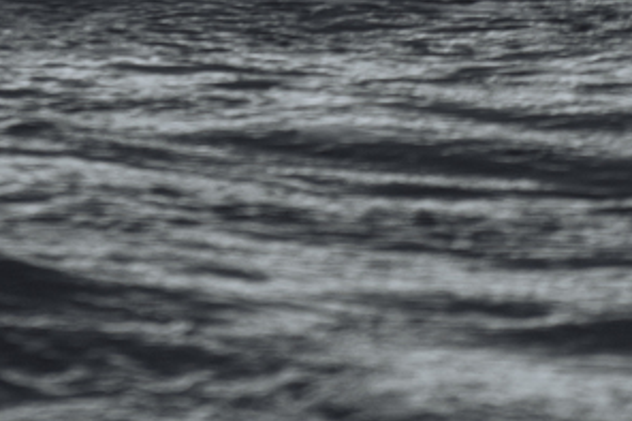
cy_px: -287
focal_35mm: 692
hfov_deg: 3.0
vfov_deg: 2.0
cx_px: 275
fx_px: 12141
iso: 320
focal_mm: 200
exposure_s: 1/640
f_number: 4
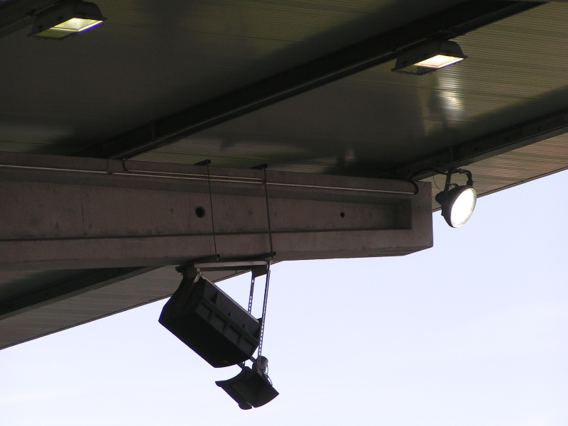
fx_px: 3232
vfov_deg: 7.5
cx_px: 284
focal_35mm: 197
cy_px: 213
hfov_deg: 10.0
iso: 50
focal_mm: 30.1
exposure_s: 1/200
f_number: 4.5
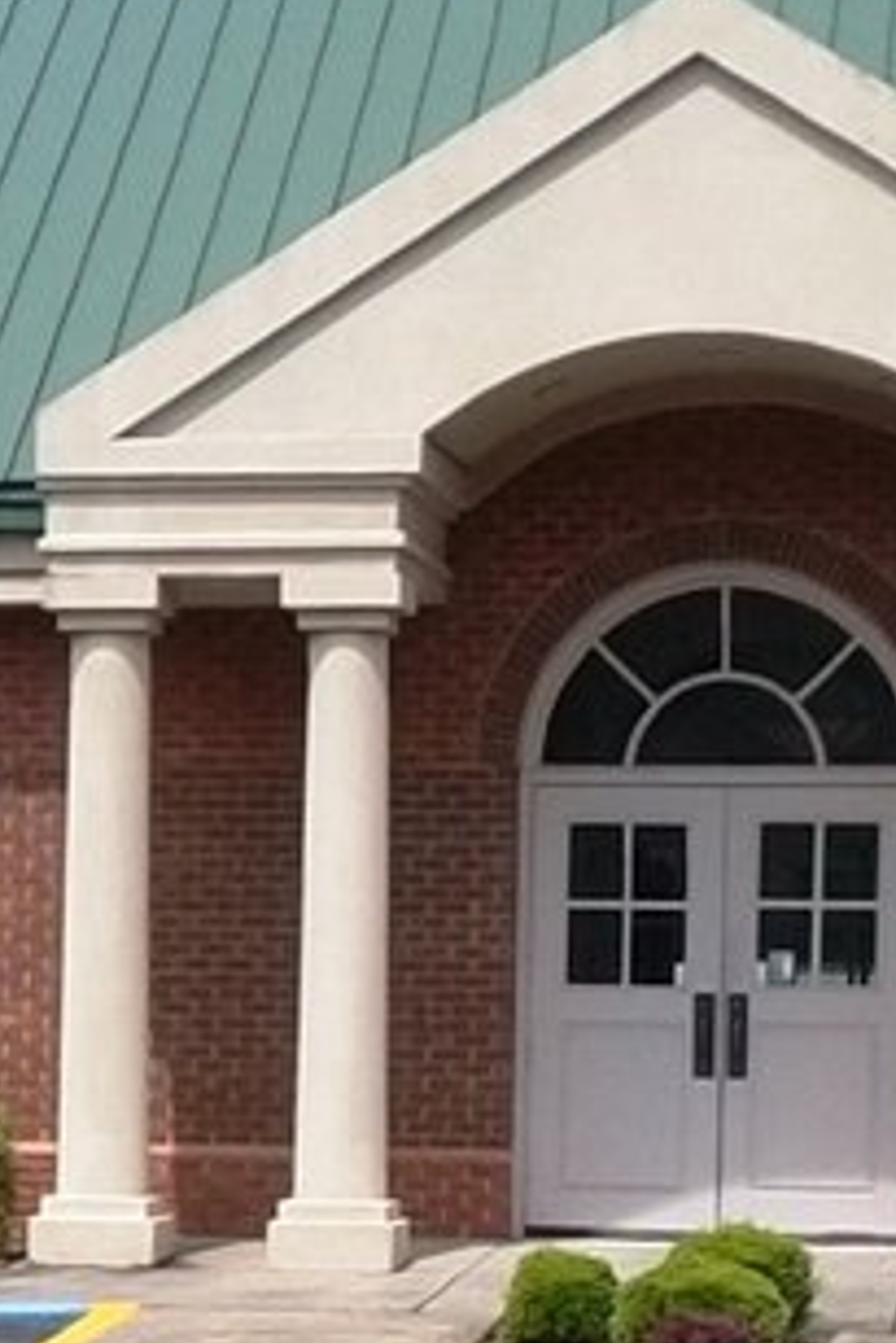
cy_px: 951
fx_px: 4773
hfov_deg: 9.8
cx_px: -1064
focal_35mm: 128
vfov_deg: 15.9
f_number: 1.7
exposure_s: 1/1516
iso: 40
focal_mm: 2.95
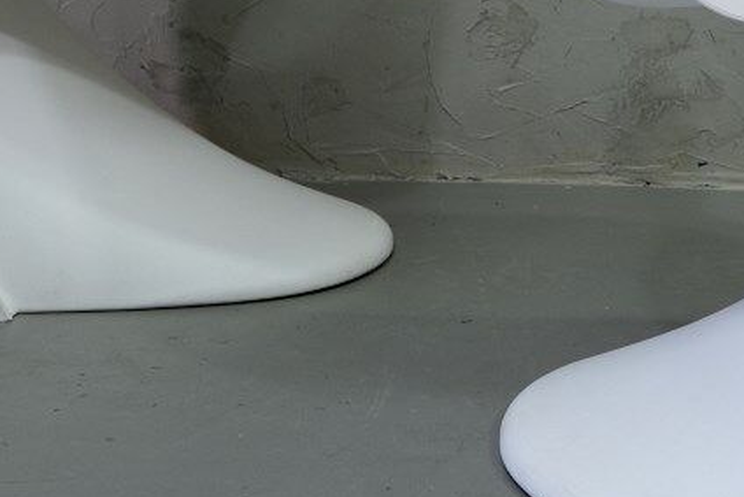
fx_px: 1488
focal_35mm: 72
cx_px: 526
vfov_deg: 18.2
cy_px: -56
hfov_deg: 27.8
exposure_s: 1/20
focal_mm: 16
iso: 400
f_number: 4
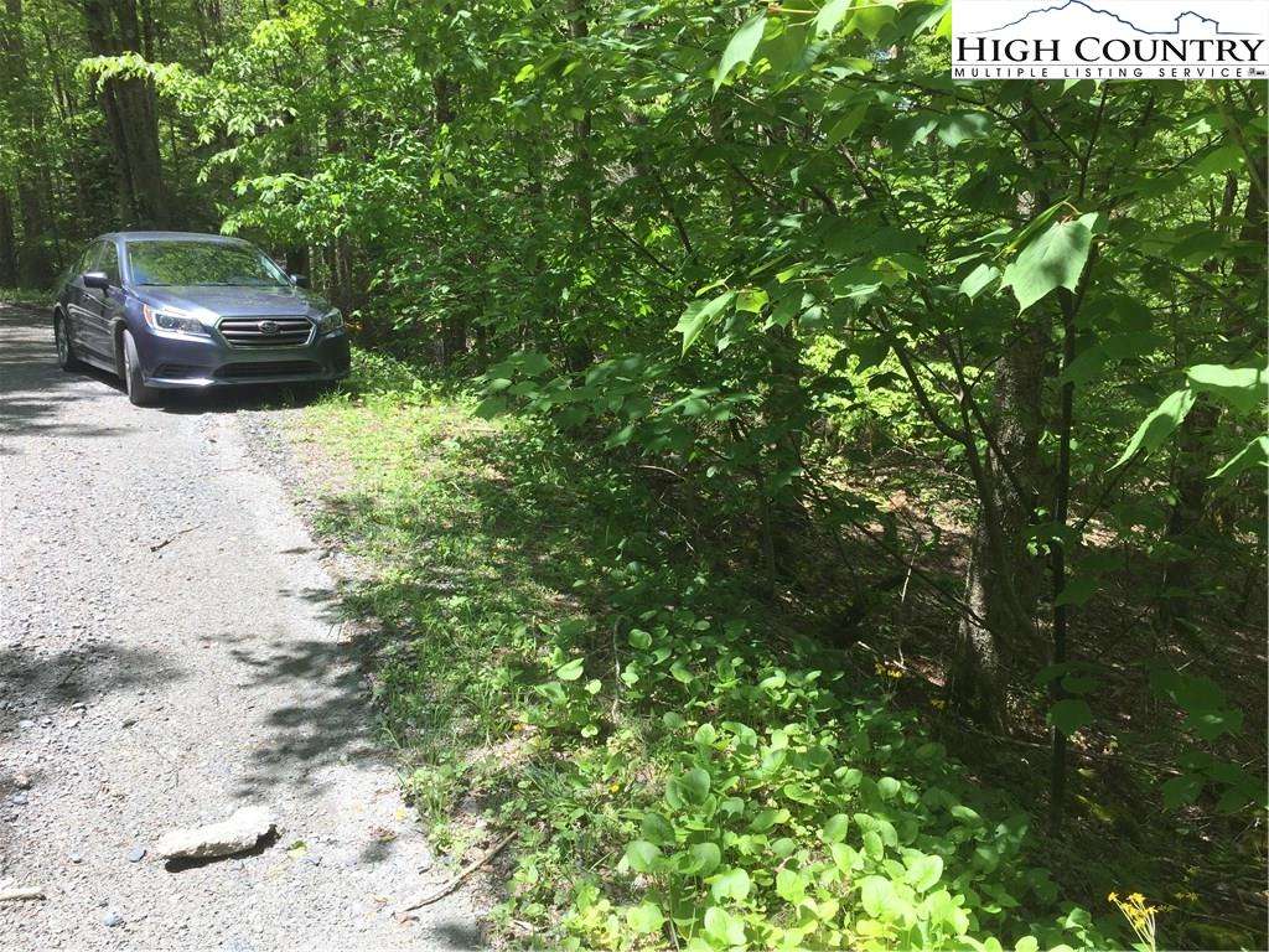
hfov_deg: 61.7
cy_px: 476
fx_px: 1063
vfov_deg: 48.2
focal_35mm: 29
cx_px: 634
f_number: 2.2
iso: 32
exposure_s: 1/670
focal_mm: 4.15
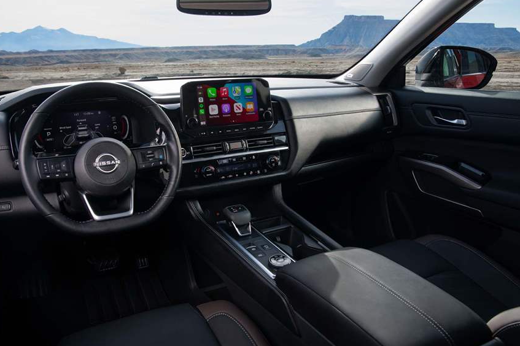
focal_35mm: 29
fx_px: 419
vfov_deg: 44.9
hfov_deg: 63.3
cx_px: 219
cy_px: 165
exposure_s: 1/160
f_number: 8
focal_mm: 24
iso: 250
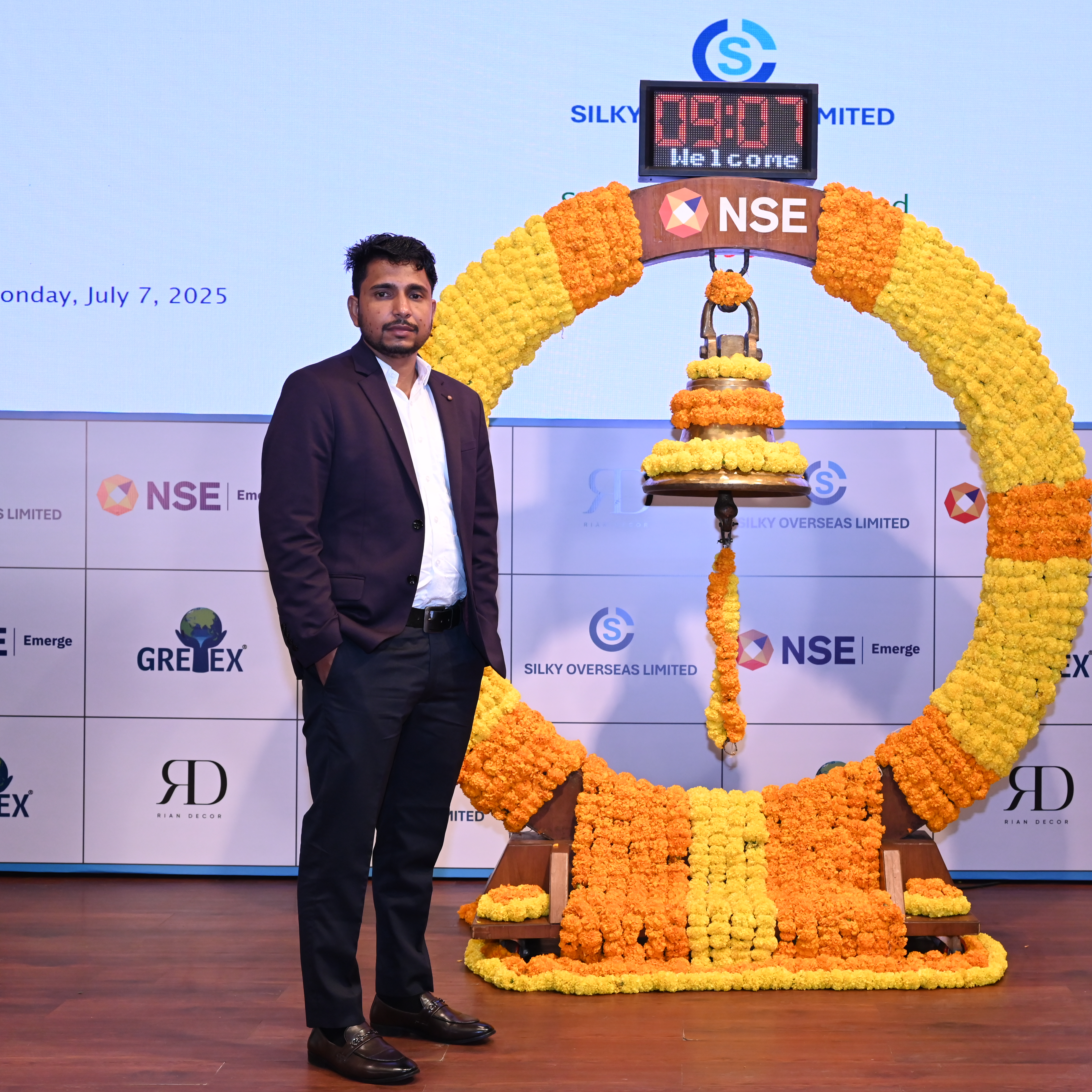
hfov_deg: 34.4
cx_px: 708
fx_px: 1749
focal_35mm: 49
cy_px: 540
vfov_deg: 34.7
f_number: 5
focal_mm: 38
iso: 1600
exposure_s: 1/125
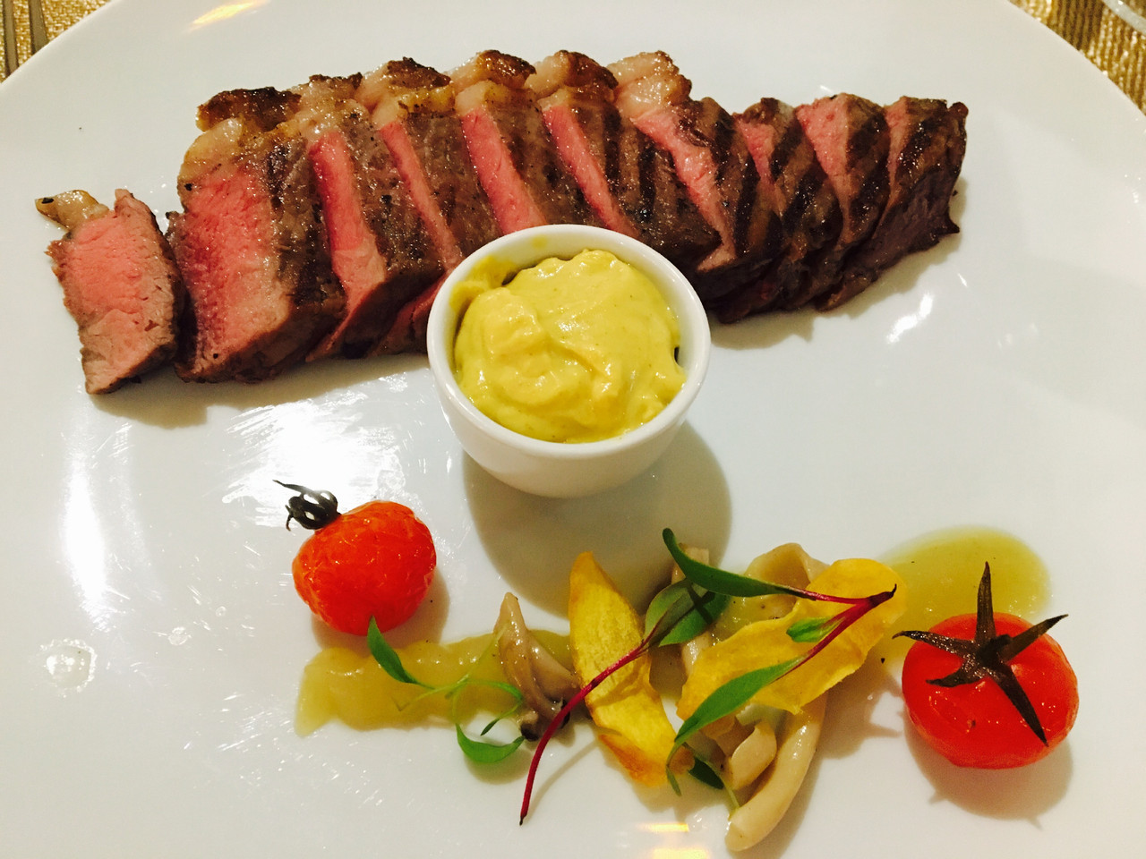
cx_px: 573
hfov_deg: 61.7
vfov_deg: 48.2
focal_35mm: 29
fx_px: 960
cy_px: 430
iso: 250
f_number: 2.2
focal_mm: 4.15
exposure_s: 1/17
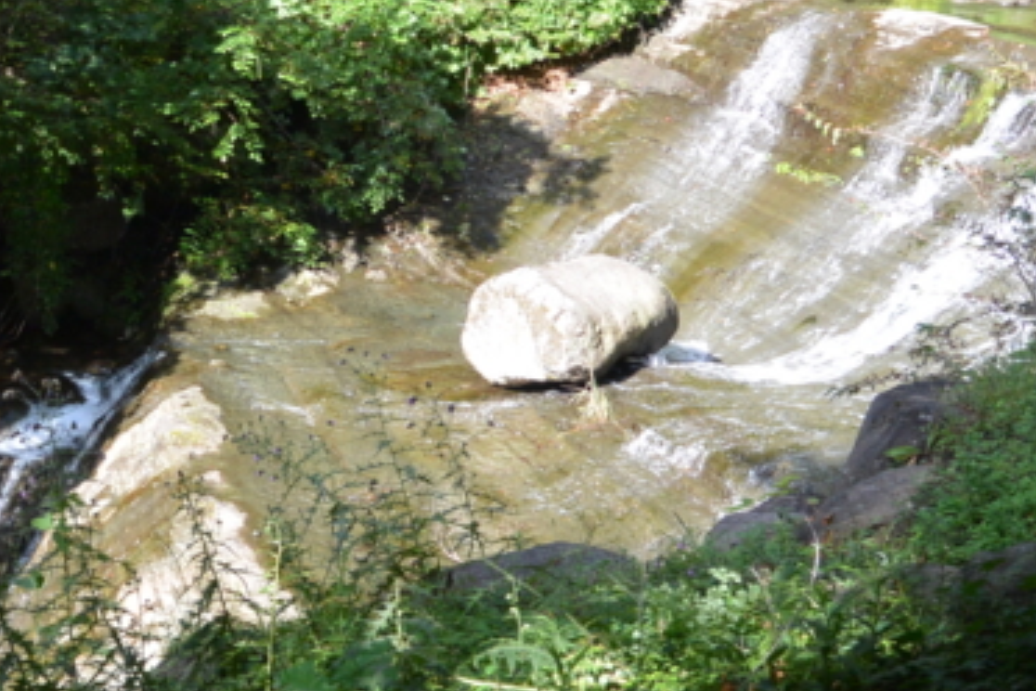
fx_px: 2158
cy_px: 337
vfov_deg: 18.2
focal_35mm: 75
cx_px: 142
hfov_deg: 26.3
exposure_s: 1/125
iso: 160
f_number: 5.6
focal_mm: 11.5
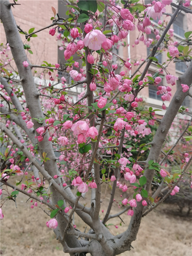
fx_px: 266
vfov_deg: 51.3
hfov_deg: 39.7
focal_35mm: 36
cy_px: 128
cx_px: 96
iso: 50
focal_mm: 5.58
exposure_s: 1/698
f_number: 1.8
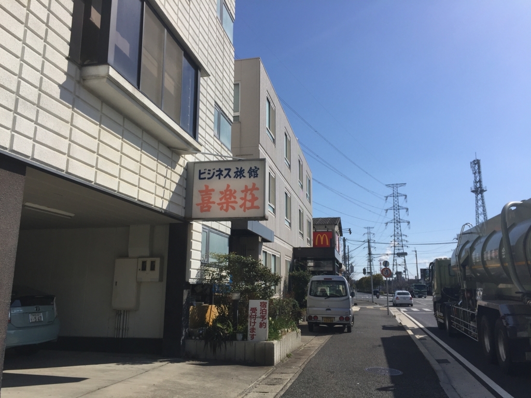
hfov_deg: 61.7
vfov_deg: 48.2
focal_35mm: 29
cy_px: 199
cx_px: 266
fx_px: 445
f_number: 2.2
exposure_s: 1/3597
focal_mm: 4.15
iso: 32
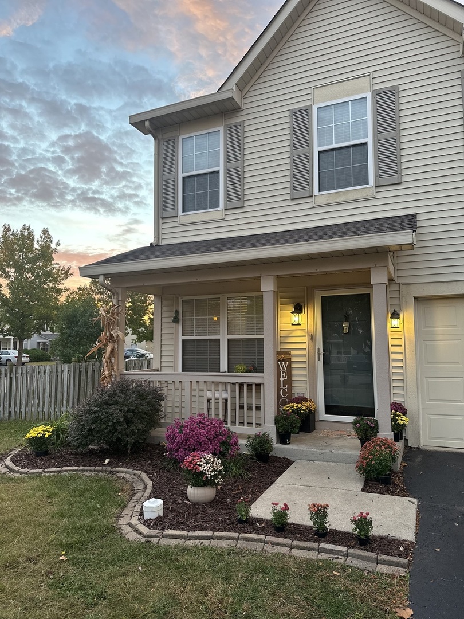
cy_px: 310
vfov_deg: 71.6
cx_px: 232
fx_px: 429
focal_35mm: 24
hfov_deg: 56.8
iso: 125
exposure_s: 1/60
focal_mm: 6.86
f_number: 1.78
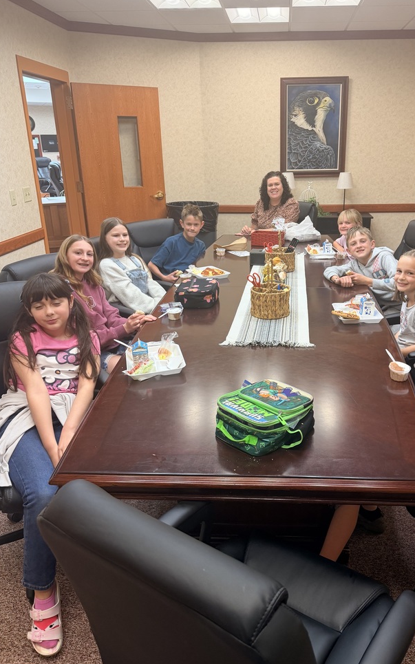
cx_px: 255
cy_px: 327
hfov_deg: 45.7
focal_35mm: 27
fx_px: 489
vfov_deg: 68.4
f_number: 1.78
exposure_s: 1/120
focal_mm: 6.76
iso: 200
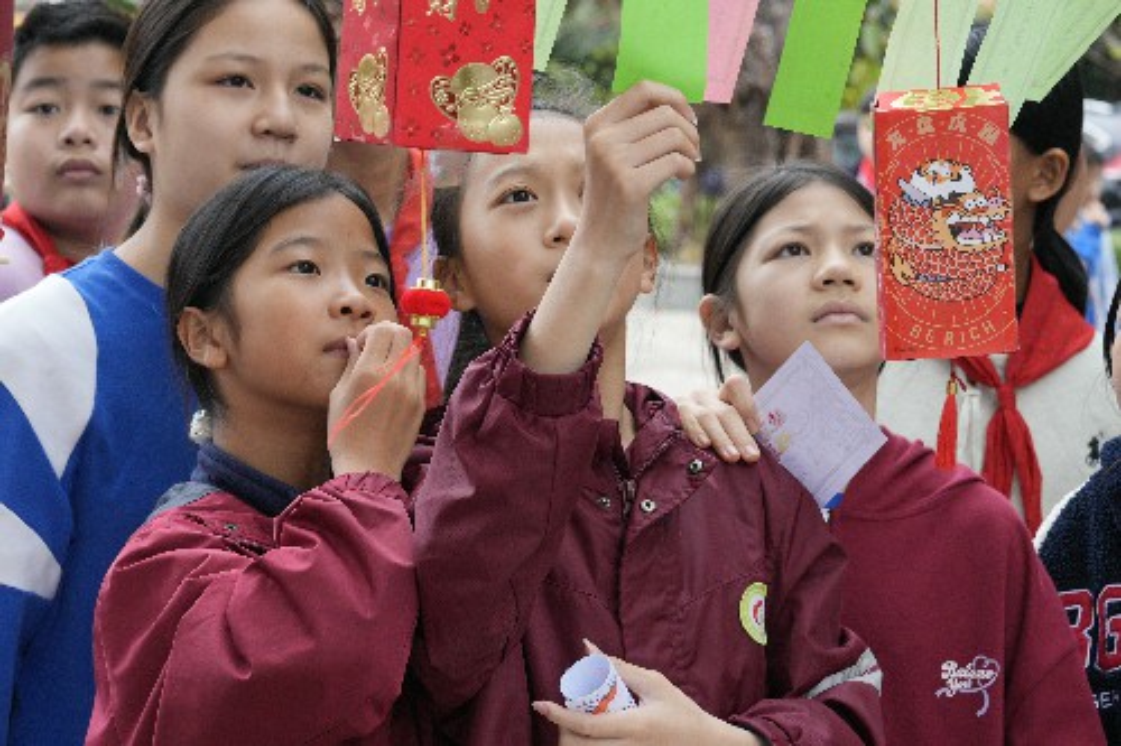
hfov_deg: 19.5
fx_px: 3268
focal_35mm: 105
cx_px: 560
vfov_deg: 13.0
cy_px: 373
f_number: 7.1
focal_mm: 70
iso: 640
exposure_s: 1/125
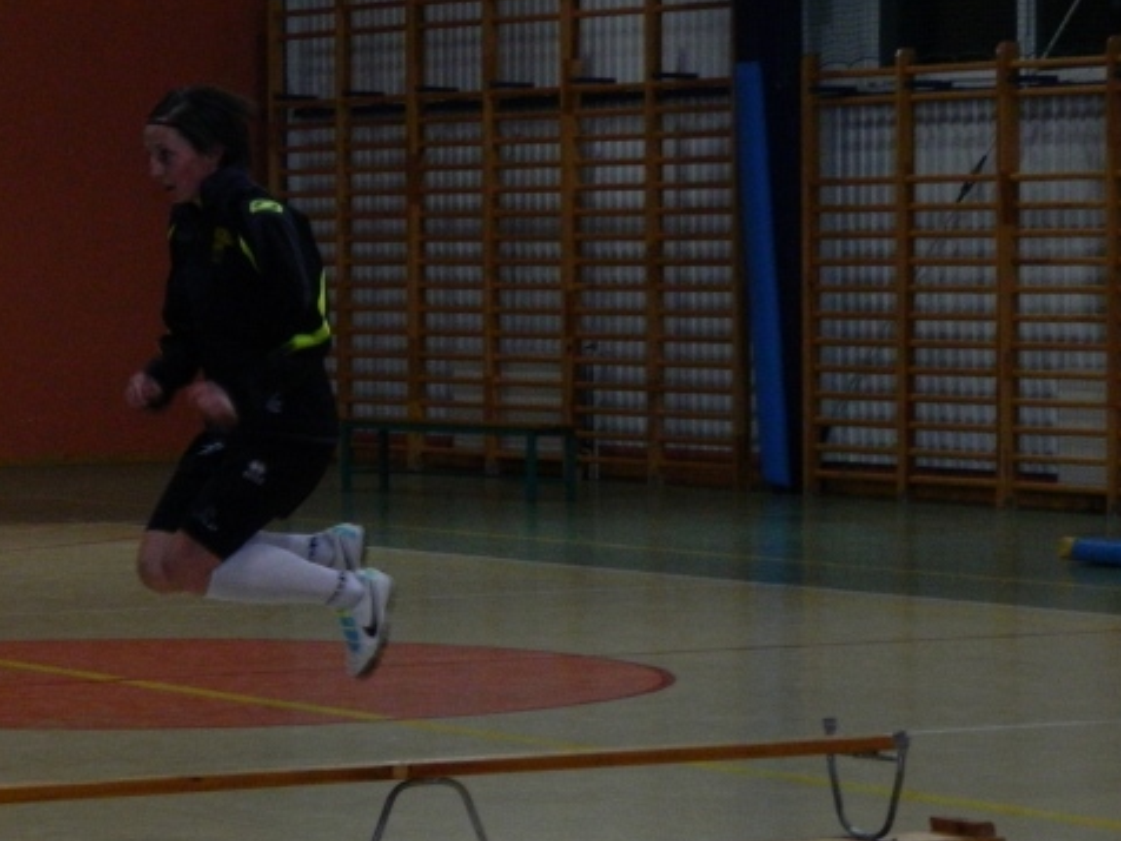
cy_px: 499
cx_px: 243
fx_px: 5602
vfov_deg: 8.6
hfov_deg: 11.4
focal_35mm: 173
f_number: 4.5
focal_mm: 18.6
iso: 400
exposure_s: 1/60
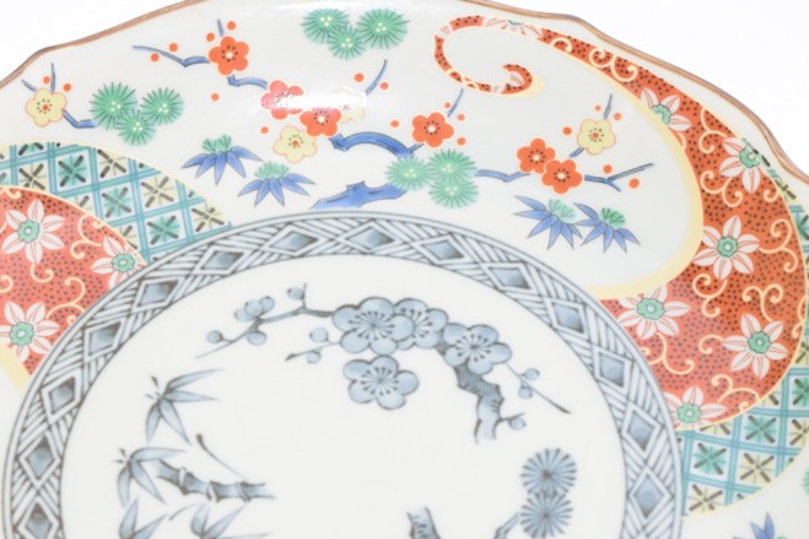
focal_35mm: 148
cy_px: 106
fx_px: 3323
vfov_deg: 9.3
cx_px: 322
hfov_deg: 13.9
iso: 2000
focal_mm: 55
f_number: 5.6
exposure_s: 1/60
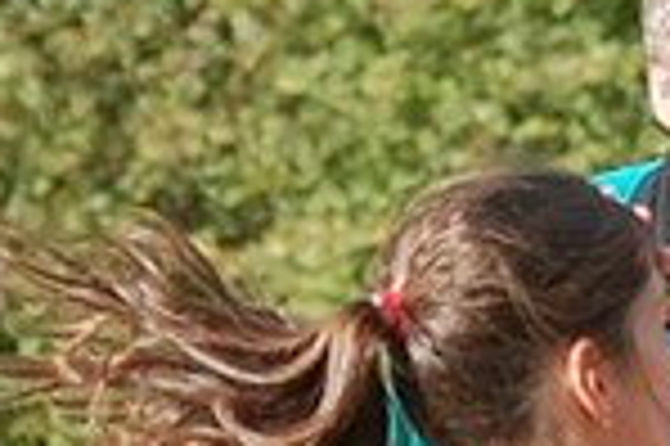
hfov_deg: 2.2
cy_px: 635
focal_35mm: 949
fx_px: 17642
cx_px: 265
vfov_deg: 1.4
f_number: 4.5
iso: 360
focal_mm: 92
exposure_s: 1/1000
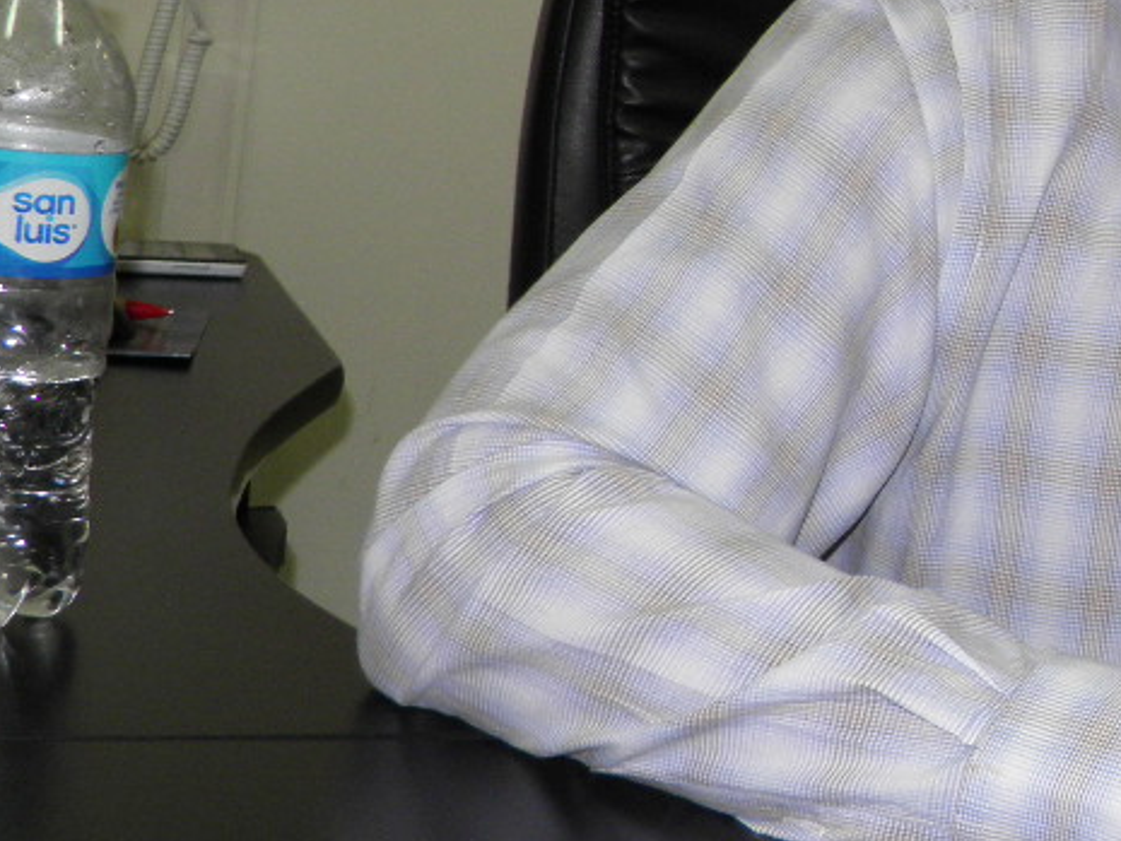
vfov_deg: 19.0
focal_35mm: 77
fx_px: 2494
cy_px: 166
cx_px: 1492
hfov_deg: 22.4
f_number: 2.8
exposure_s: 1/30
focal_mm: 4.9
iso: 100
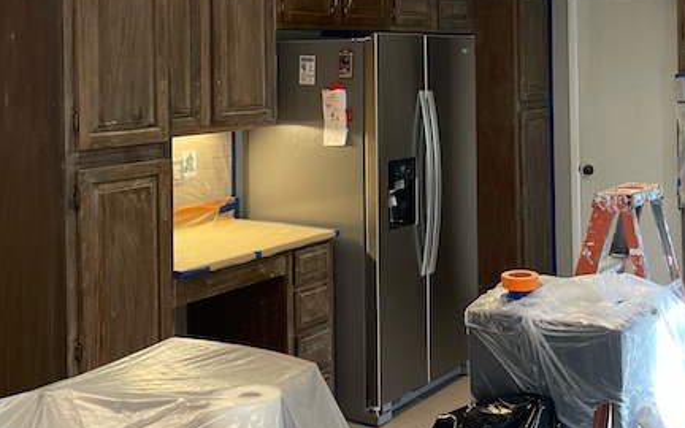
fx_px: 952
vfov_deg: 24.7
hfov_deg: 39.3
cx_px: 428
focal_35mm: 51
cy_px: 49
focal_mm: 5.1
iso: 160
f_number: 1.6
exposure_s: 1/60
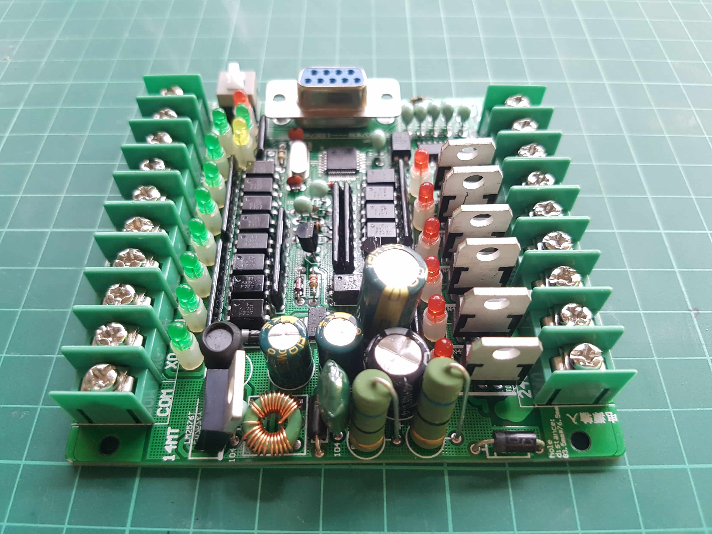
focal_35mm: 26
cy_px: 267
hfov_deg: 67.3
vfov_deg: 53.1
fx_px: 535
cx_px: 356
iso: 160
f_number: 1.7
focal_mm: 4.2
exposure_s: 1/60
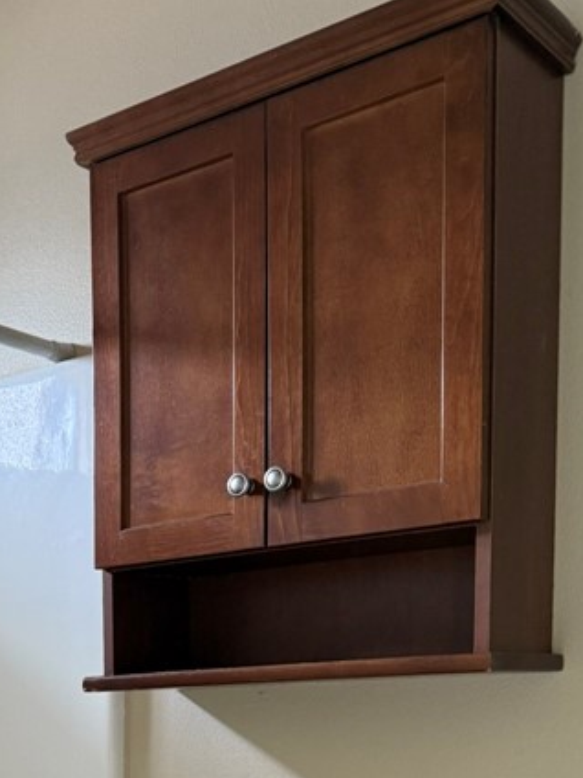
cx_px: -75
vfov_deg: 29.7
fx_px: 1302
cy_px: 866
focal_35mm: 58
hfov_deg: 23.5
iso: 250
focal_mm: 6.76
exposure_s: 1/60
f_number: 1.78
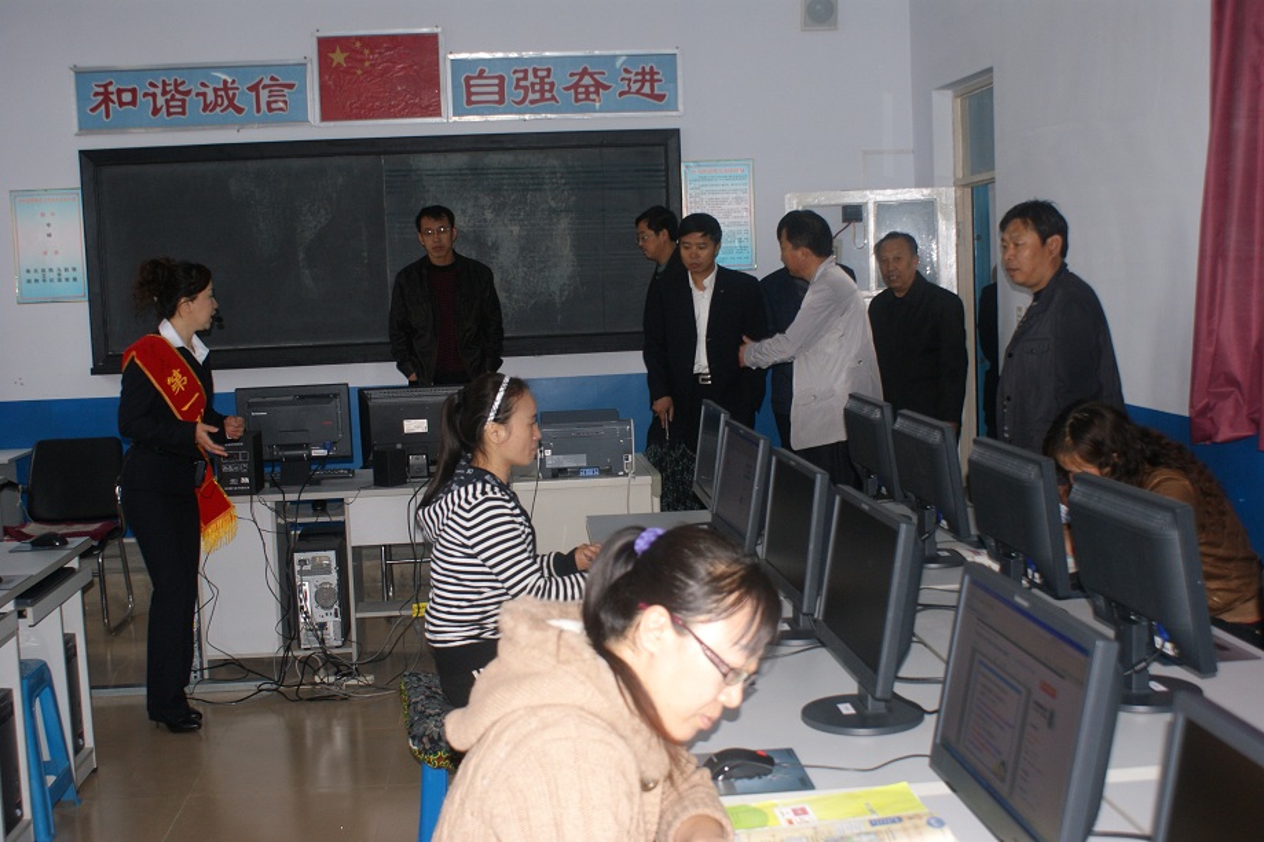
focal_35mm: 42
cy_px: 421
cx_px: 632
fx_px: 1474
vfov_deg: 31.9
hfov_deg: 46.4
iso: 400
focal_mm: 28
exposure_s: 1/60
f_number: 4.5
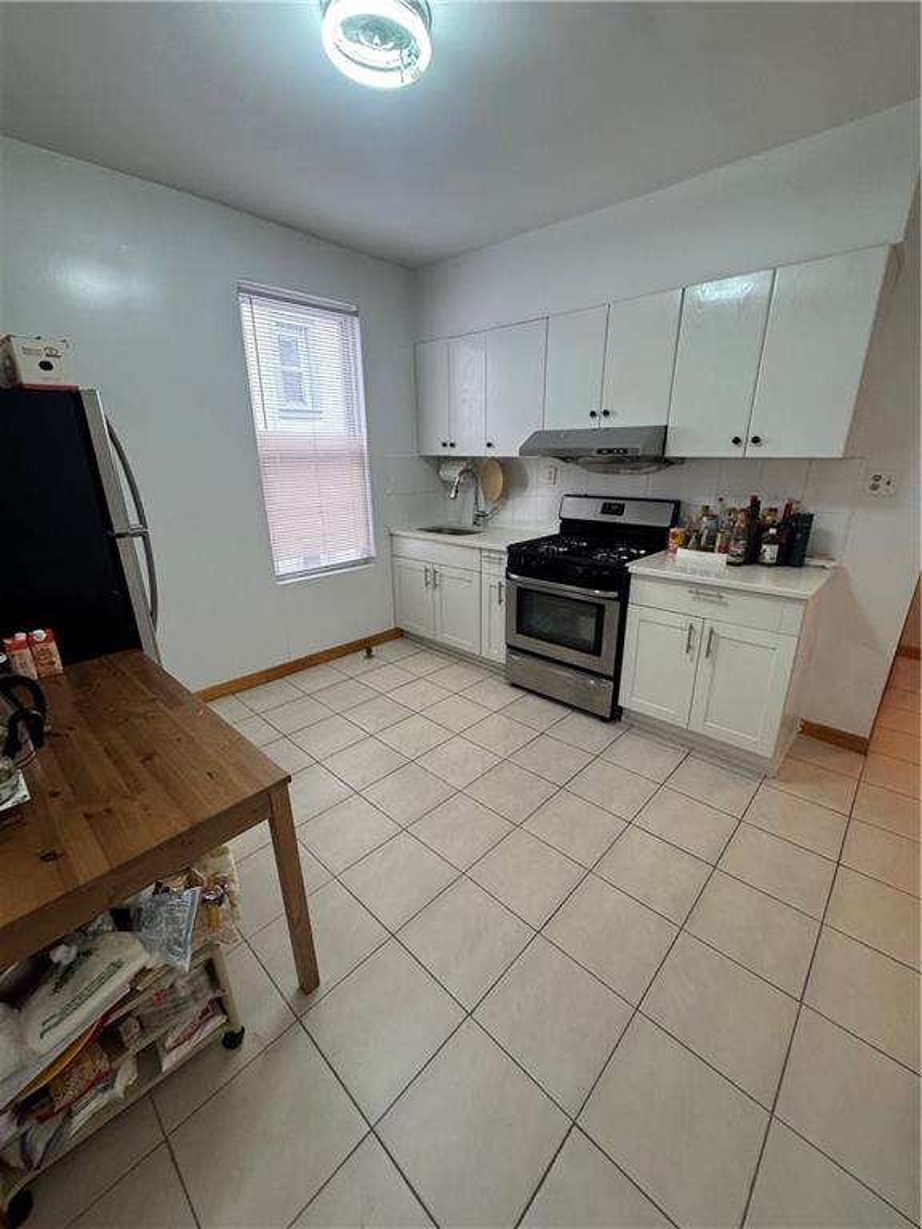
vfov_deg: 102.1
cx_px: 461
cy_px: 614
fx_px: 497
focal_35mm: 14
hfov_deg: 85.7
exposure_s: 1/120
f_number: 2.2
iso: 250
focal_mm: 2.22
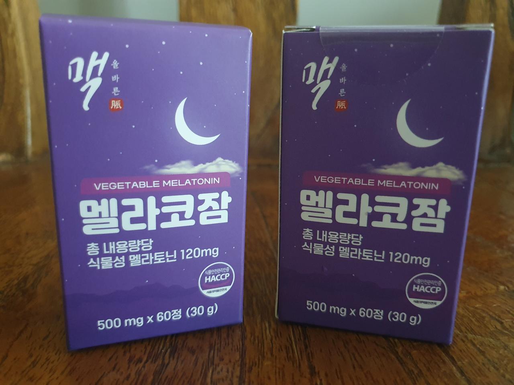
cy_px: 192
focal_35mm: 26
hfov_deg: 67.3
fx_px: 386
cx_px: 257
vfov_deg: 53.1
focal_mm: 4.32
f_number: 1.5
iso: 640
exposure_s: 1/17
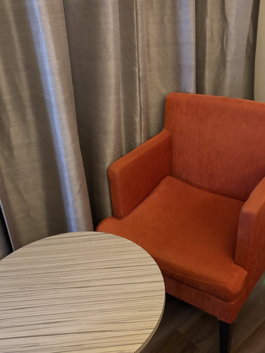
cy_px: 179
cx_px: 135
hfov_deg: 40.7
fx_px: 357
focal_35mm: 35
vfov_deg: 52.6
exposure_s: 1/29
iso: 800
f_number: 1.6
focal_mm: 5.96
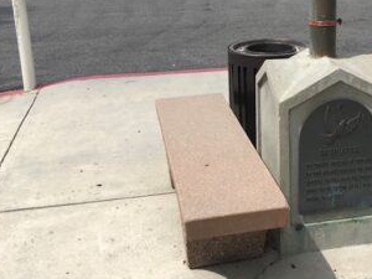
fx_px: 623
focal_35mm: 58
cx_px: 299
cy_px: 74
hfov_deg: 32.3
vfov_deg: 25.0
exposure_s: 1/2198
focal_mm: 4.15
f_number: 2.2
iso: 25
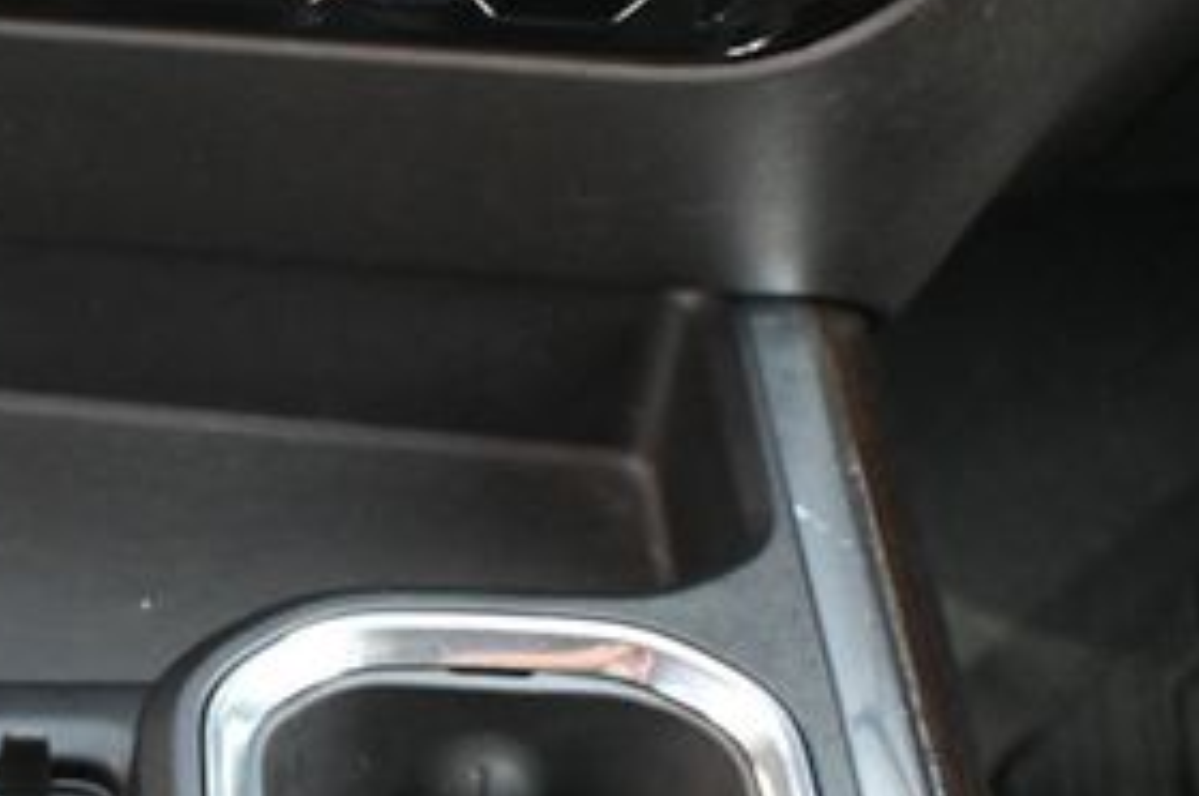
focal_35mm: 96
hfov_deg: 20.6
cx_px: 4
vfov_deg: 14.1
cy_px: 732
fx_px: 3194
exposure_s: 1/125
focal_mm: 28
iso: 3200
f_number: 4.5
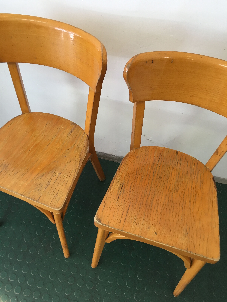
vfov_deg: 61.7
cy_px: 151
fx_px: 254
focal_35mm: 29
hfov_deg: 48.2
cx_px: 114
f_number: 2.2
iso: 80
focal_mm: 4.15
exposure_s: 1/33
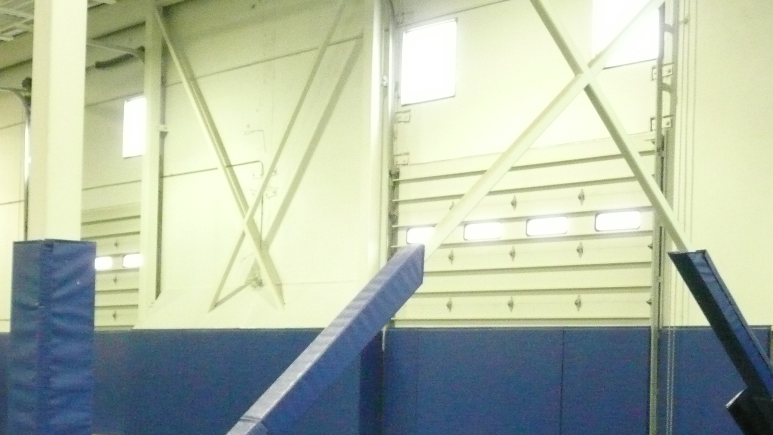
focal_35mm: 68
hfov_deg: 31.0
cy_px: 362
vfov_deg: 17.5
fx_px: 1394
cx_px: 424
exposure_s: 1/30
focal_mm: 8.2
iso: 1250
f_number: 4.2
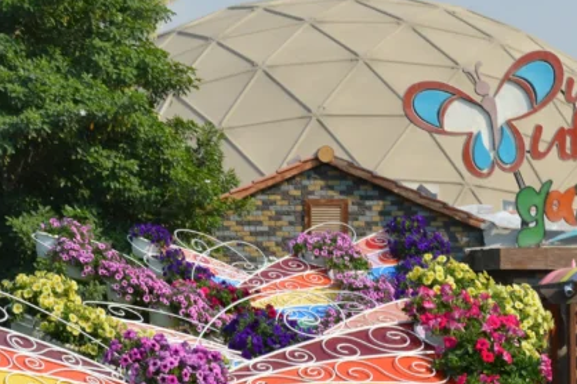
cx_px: 516
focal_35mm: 202
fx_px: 3239
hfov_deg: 10.1
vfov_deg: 6.8
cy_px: 354
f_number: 8
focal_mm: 55
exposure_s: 1/250
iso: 100
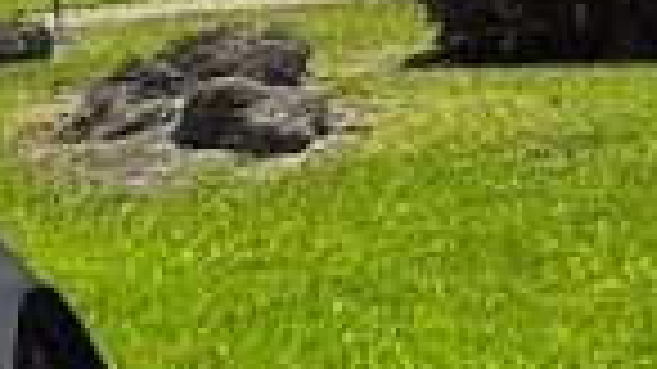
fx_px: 3466
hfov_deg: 9.0
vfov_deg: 5.2
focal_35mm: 199
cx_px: -1242
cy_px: 1624
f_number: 1.5
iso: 50
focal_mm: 5.7
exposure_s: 1/2353
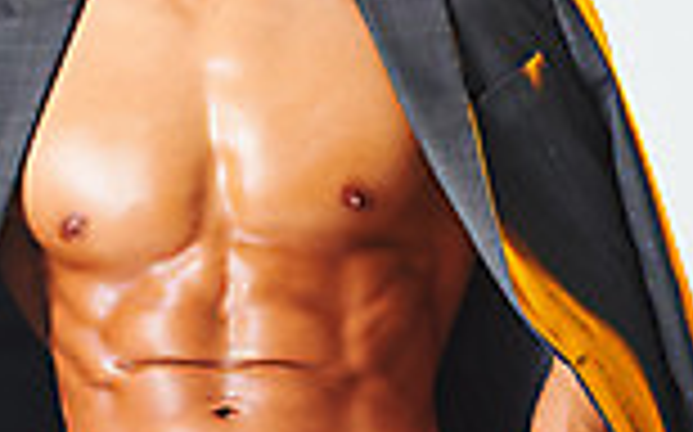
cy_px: 140
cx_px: 232
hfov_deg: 5.1
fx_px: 7757
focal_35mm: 411
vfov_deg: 3.2
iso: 100
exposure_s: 1/125
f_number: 11
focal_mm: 155
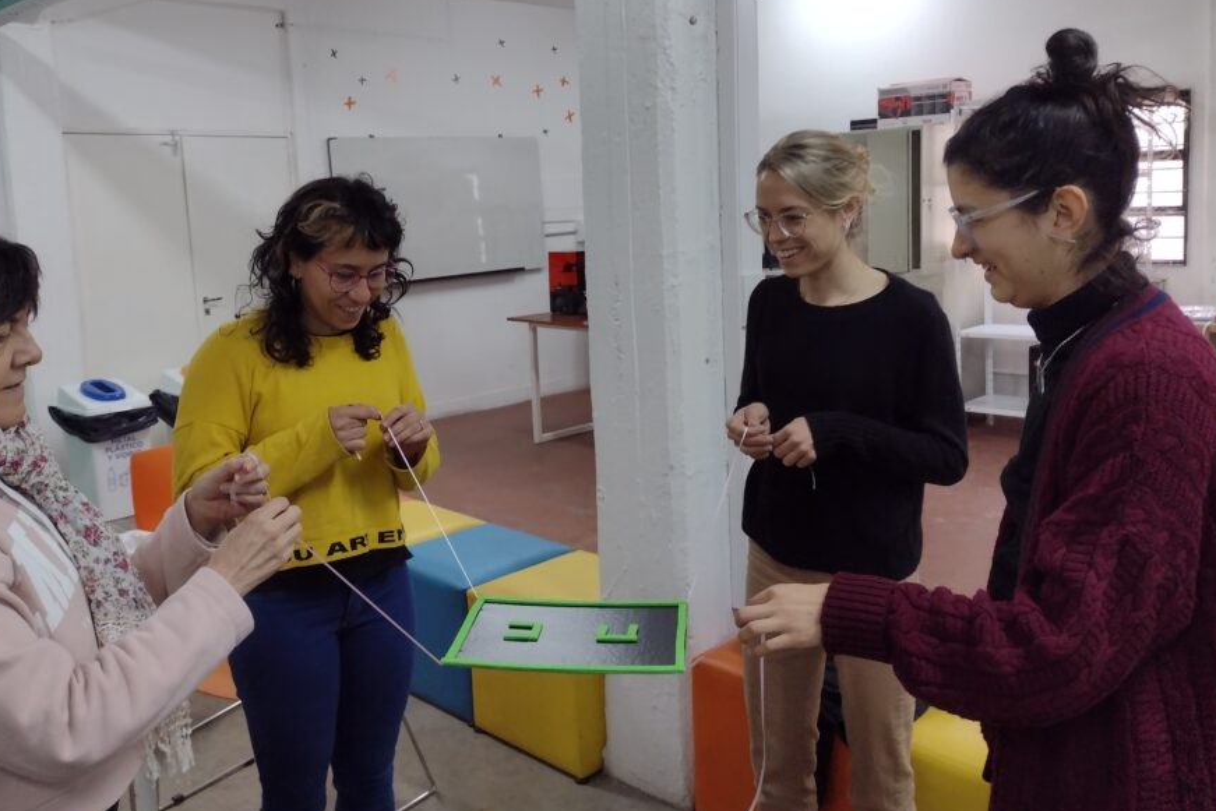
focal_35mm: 33
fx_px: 1115
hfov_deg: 57.2
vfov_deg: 39.9
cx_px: 584
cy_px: 339
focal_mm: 4.71
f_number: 1.7
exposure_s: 1/50
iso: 191
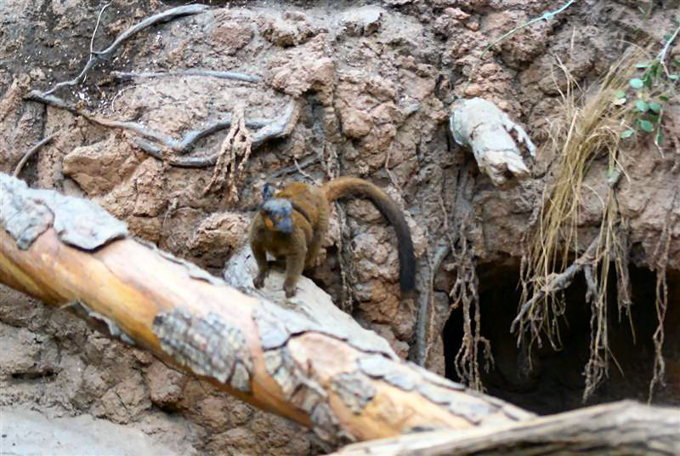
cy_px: 228
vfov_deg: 13.1
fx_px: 1986
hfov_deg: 19.4
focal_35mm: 105
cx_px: 340
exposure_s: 1/30
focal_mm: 70
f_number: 2.8
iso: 400
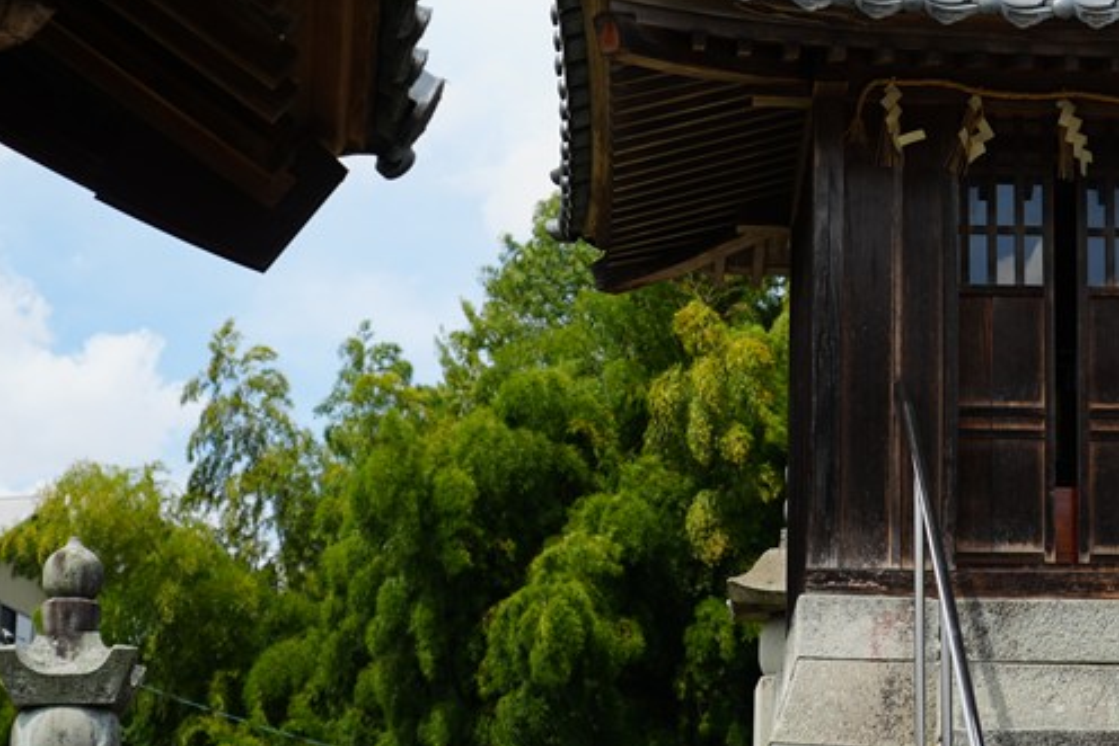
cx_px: 1101
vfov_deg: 10.5
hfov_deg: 15.5
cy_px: 178
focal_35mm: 130
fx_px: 4042
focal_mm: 63
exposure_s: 1/500
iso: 100
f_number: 5
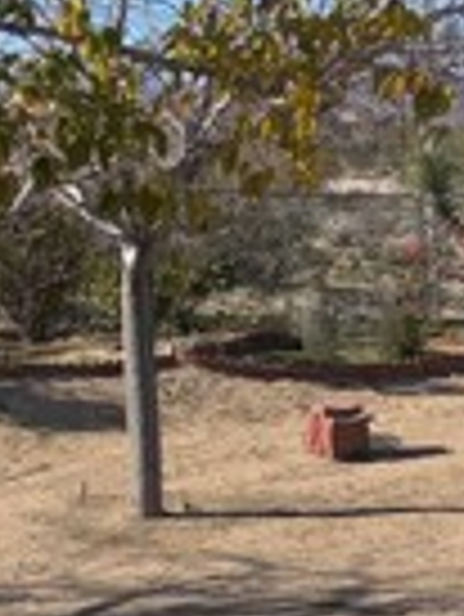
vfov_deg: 17.5
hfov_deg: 13.1
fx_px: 1999
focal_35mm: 112
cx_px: 478
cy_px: 274
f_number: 1.78
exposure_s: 1/13158
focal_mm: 6.76
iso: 50
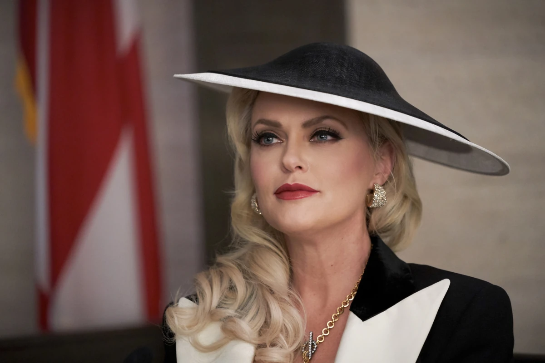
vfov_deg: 6.9
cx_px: 272
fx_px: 3028
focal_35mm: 200
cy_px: 182
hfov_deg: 10.3
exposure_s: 1/200
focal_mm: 200
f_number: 2.8
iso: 5000
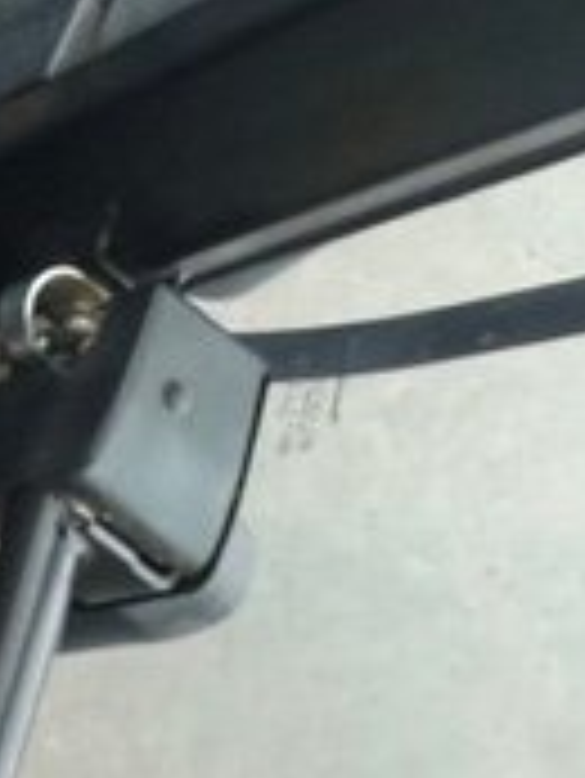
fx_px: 2025
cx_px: -432
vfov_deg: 19.1
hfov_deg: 14.6
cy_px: 1169
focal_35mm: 90
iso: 320
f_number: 2.2
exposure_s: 1/82
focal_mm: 2.22
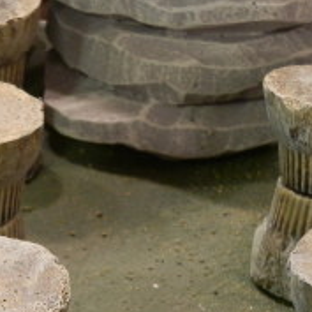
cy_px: 349
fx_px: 1662
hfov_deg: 10.7
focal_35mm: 163
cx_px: 39
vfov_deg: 10.6
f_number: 3.7
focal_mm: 10.99
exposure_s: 1/10
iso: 200
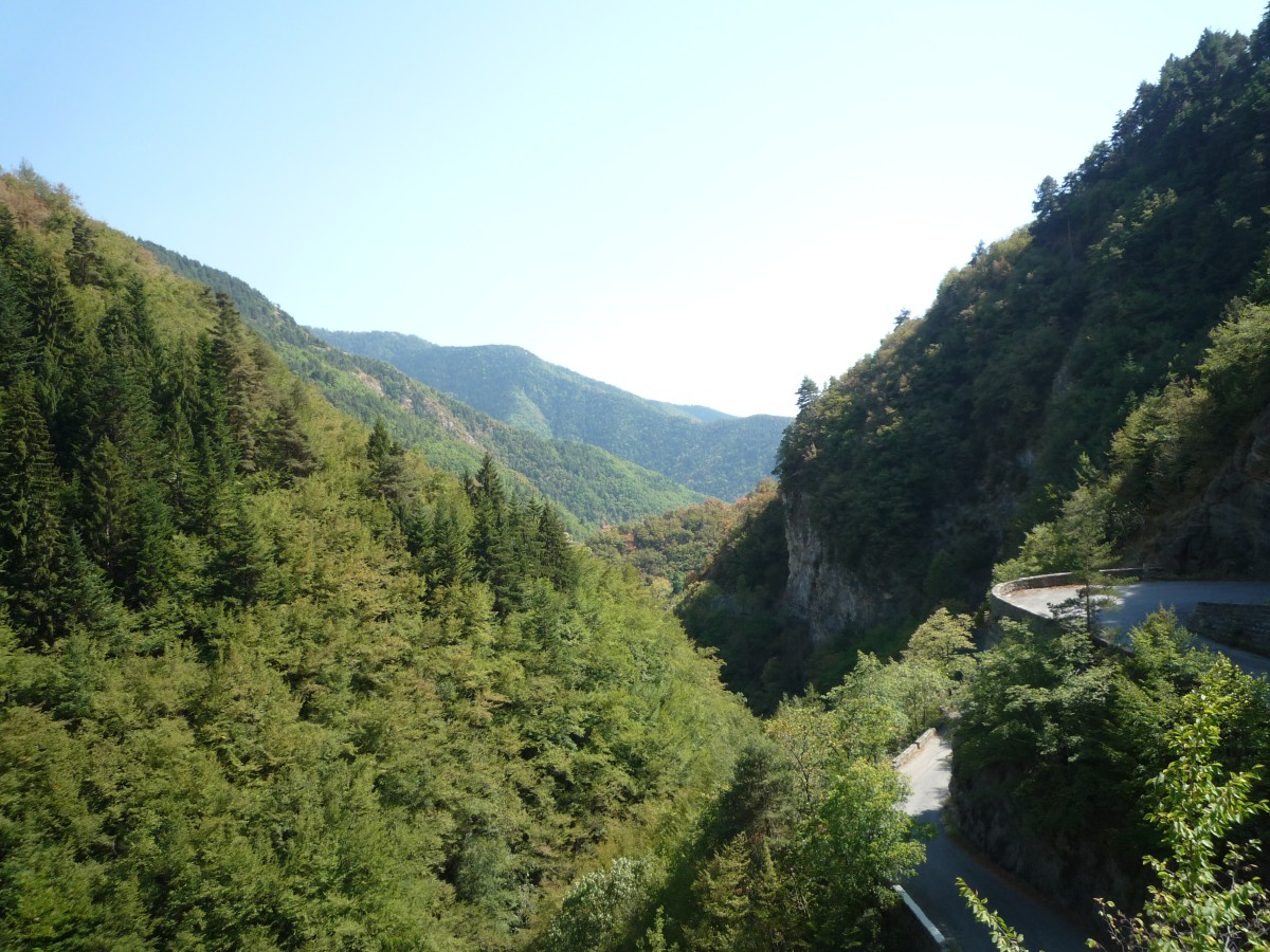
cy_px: 476
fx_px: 917
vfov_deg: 54.9
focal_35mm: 25
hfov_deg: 69.4
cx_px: 635
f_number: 2.8
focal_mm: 4.4
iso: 100
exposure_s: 1/640
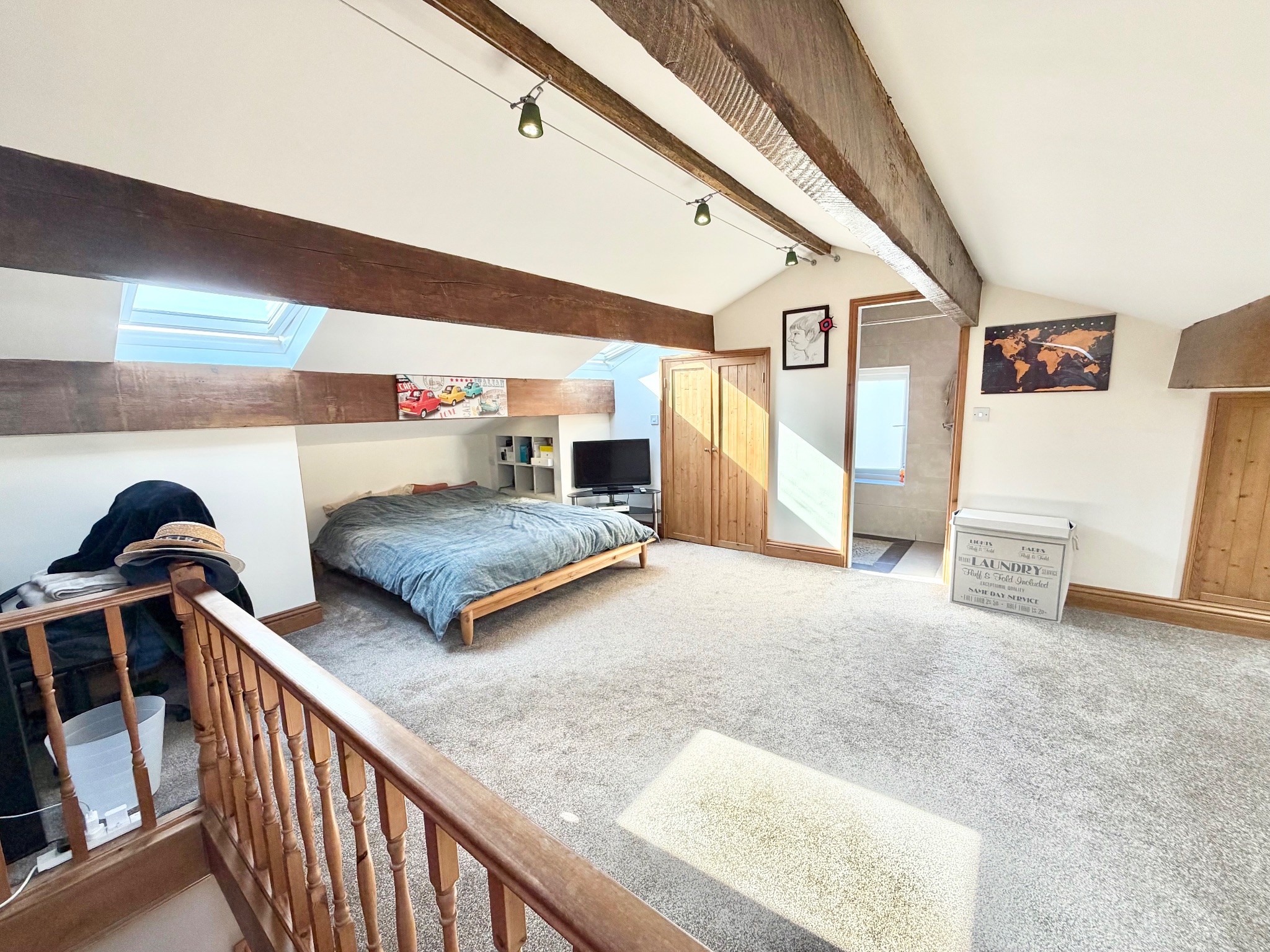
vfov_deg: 85.7
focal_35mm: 14
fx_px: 514
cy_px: 476
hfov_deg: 102.1
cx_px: 635
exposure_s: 1/121
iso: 160
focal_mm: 2.22
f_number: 2.2
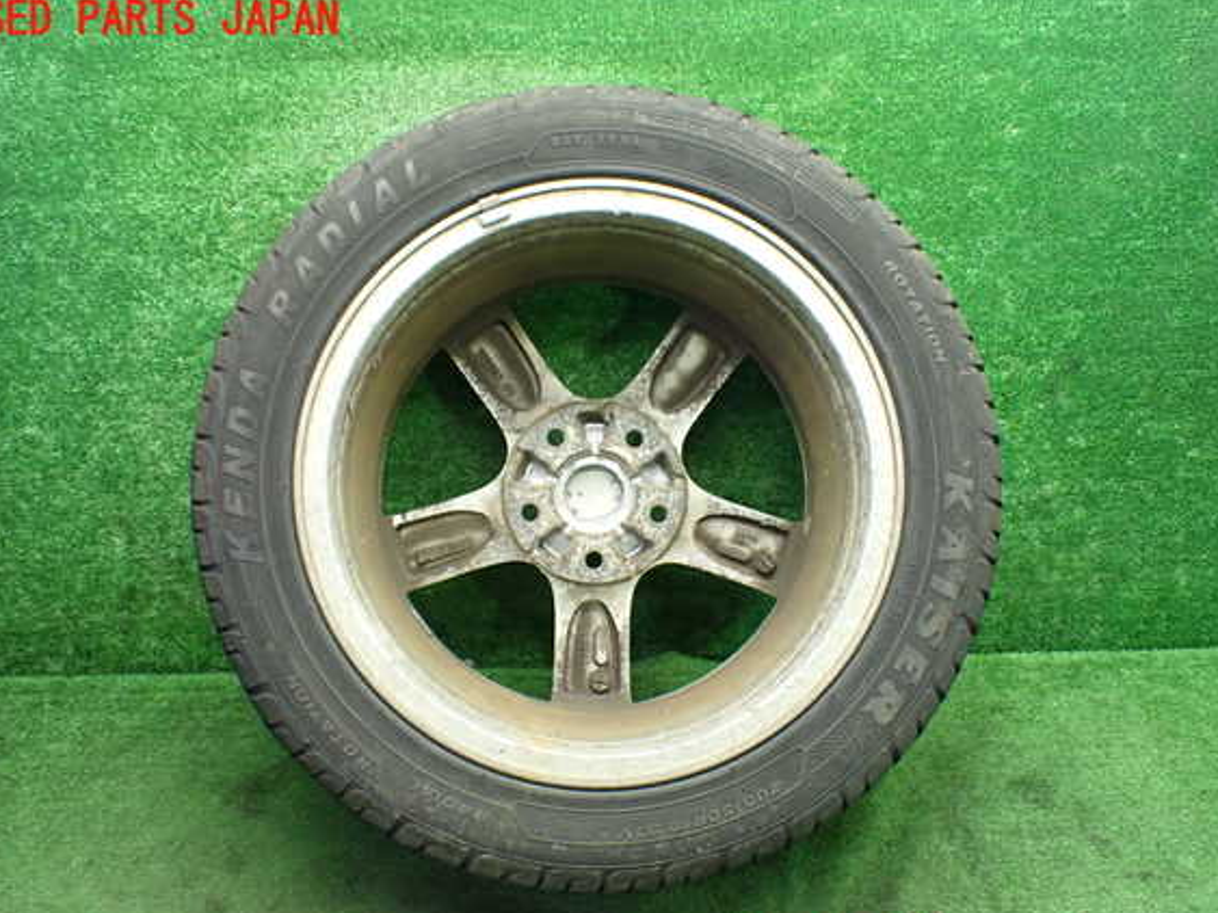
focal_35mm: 32
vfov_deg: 44.1
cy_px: 480
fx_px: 1126
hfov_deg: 56.8
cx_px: 595
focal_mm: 5.4
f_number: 2.3
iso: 800
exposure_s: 1/80
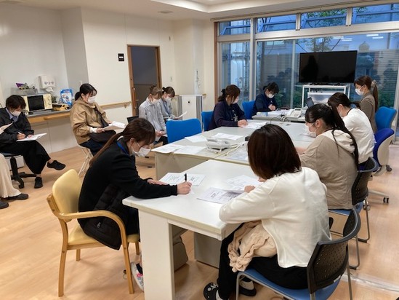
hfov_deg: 63.4
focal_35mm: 28
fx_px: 323
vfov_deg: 49.8
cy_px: 150
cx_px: 200
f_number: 1.8
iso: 64
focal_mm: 3.99
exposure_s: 1/60
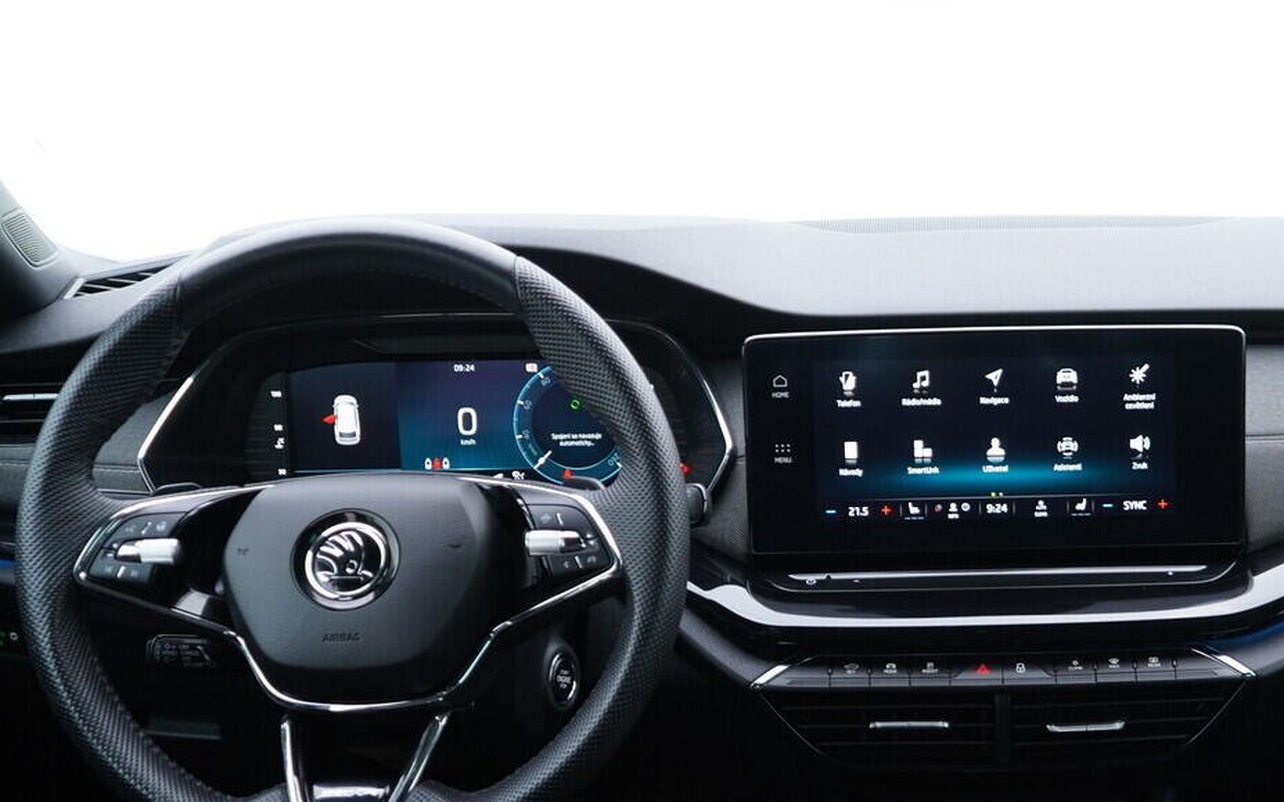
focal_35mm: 57
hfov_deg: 34.9
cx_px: 975
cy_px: 645
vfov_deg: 22.4
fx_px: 1994
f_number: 2.8
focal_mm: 24
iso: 250
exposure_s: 1/40
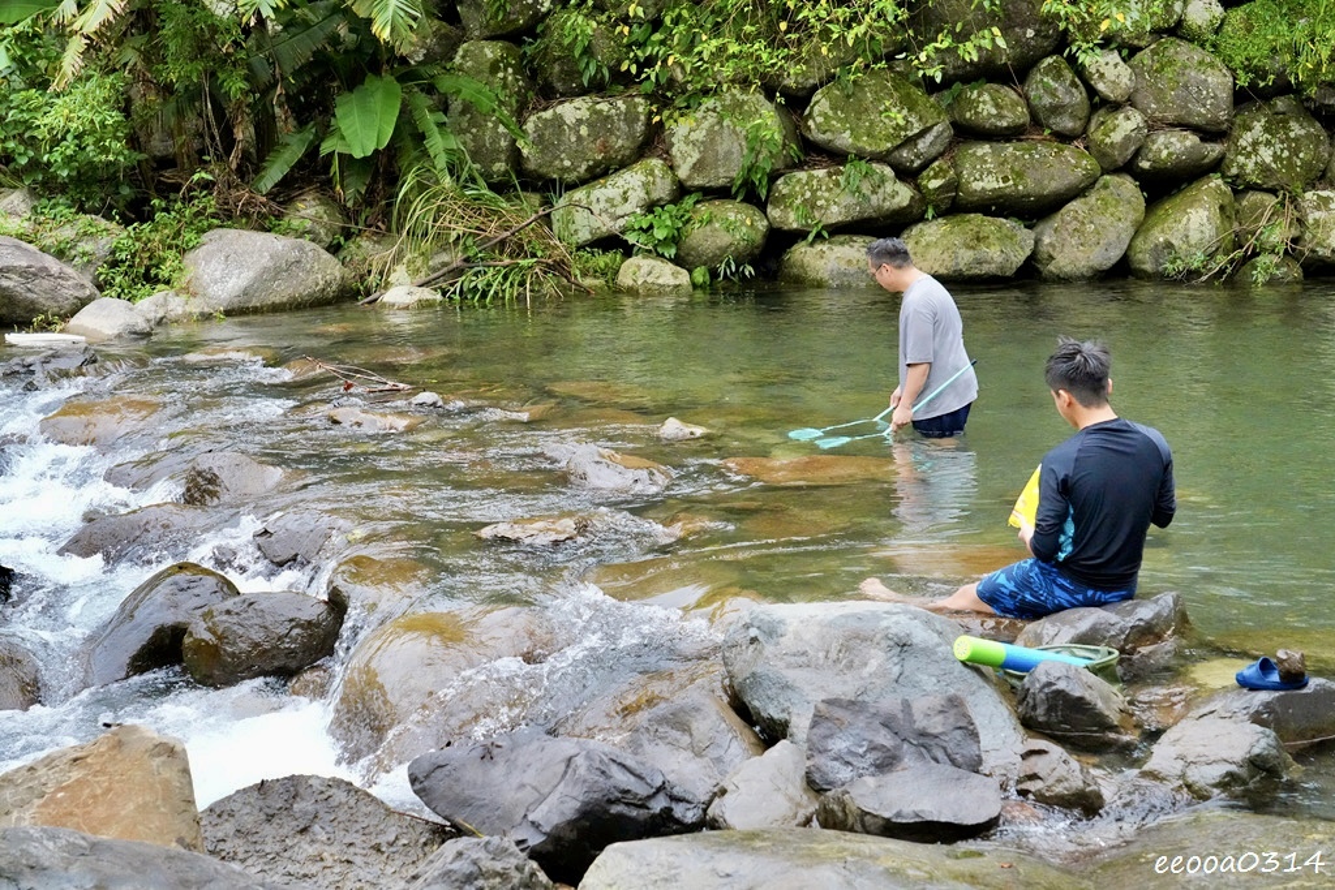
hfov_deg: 41.1
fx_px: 1780
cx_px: 668
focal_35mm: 48
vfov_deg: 28.1
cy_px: 445
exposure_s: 1/800
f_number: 8
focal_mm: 48
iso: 6400
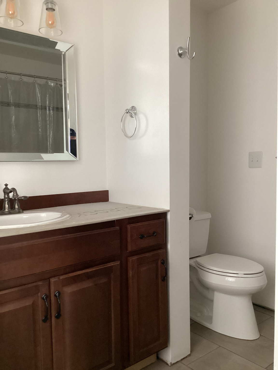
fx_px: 332
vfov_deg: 58.4
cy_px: 185
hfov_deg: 45.4
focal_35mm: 31
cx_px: 139
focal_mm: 3.3
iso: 320
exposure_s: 1/60
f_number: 2.4
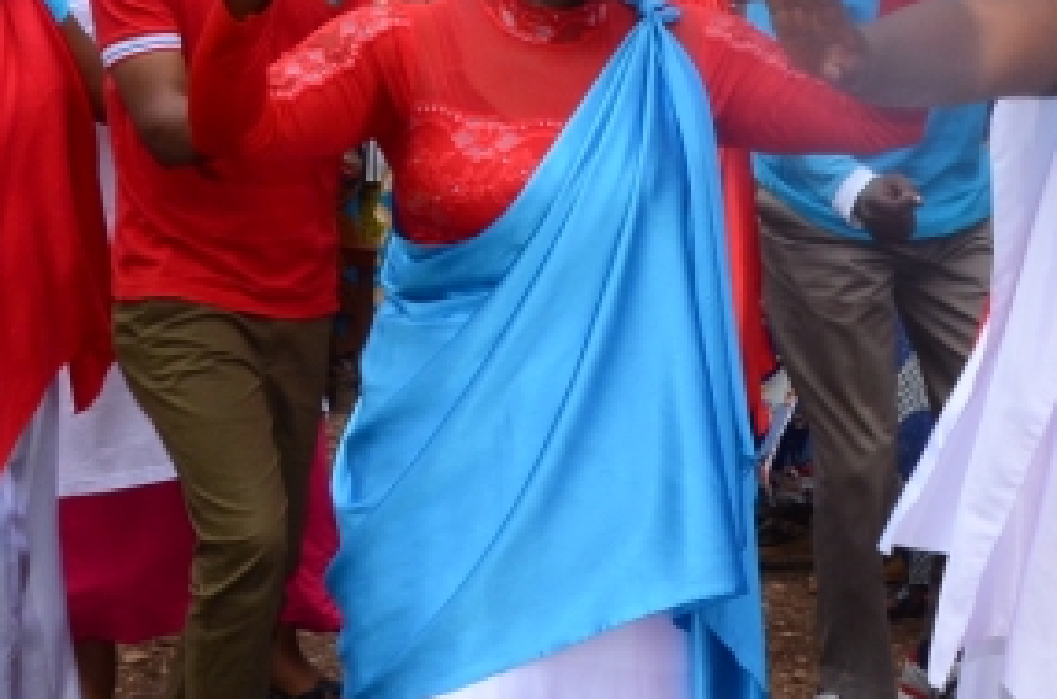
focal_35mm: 129
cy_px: -85
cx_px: 828
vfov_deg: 10.4
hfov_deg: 15.8
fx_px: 3777
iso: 500
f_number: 9
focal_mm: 24
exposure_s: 1/250
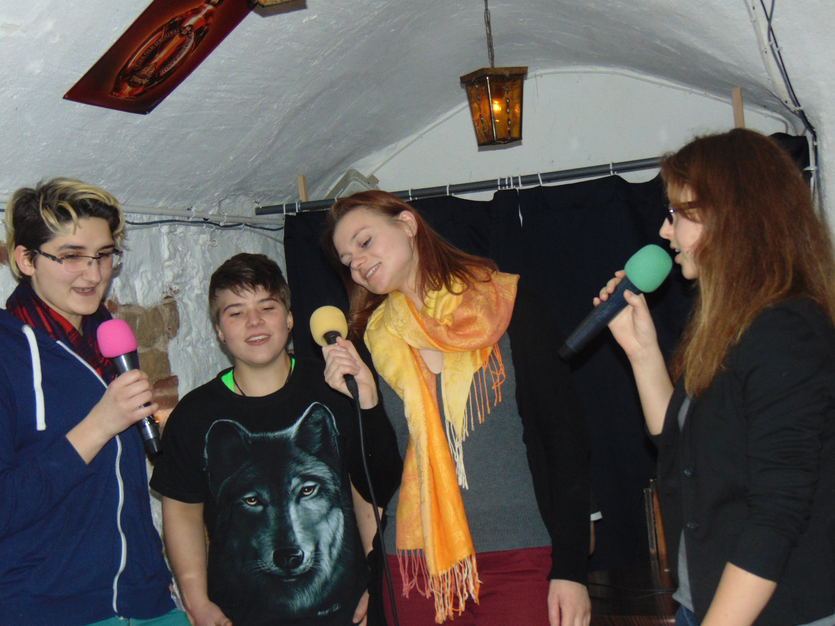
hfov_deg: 32.2
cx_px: 418
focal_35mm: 60
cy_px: 313
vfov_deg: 24.4
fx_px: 1447
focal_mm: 10.8
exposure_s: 1/8
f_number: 3.6
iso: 250
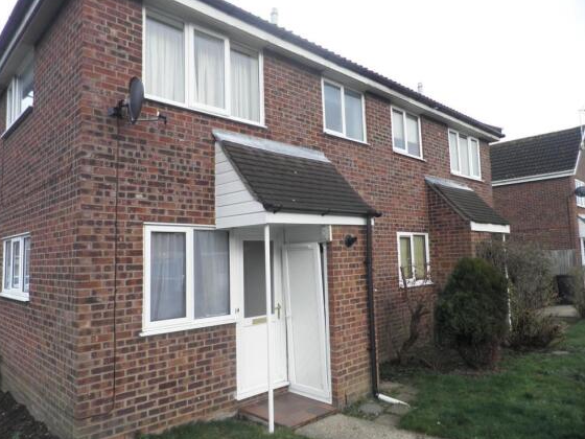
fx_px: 422
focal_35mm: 25
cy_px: 219
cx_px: 295
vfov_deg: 54.9
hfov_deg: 69.4
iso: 64
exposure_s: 1/100
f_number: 3.3
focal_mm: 4.3
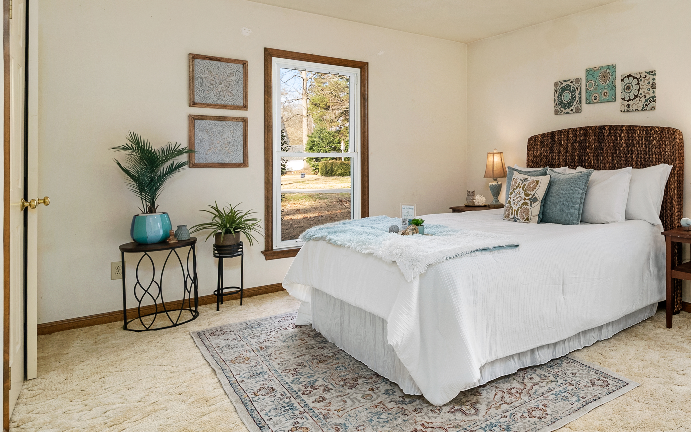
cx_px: 517
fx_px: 471
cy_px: 157
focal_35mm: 25
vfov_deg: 48.7
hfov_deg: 68.0
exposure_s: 1/3
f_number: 9
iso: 500
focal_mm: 16
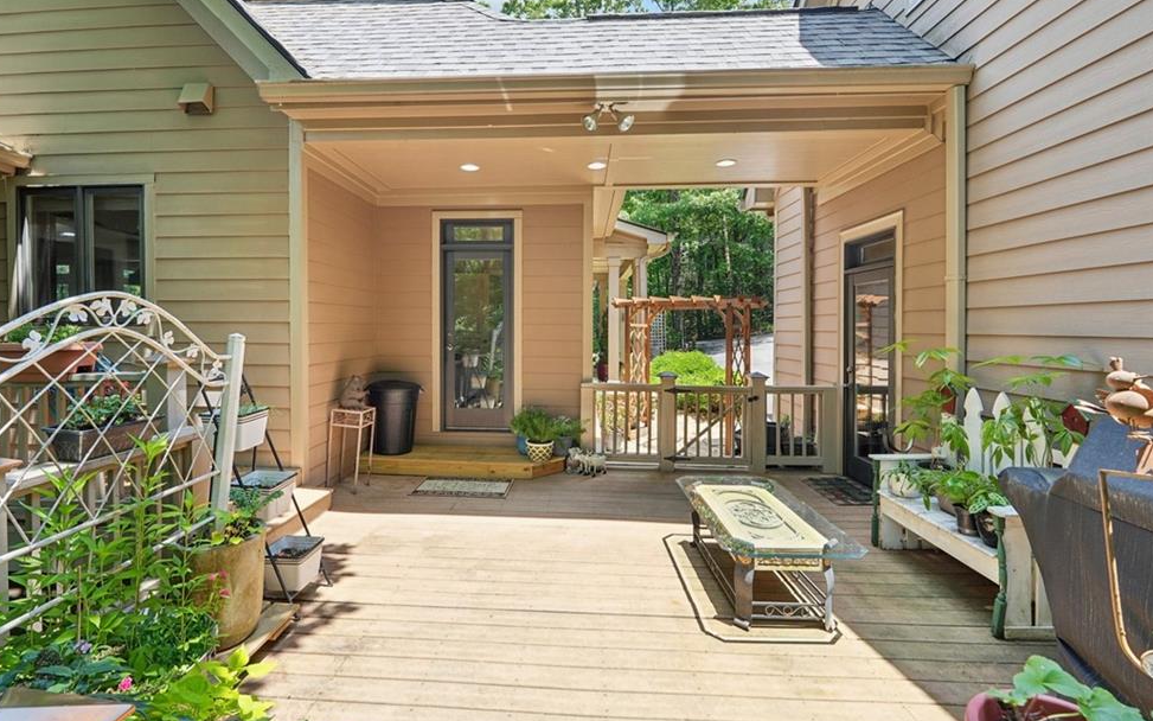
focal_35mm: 15
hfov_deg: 101.4
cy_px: 358
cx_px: 552
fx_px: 471
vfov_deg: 74.8
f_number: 8
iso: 320
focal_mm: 14
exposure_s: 1/80
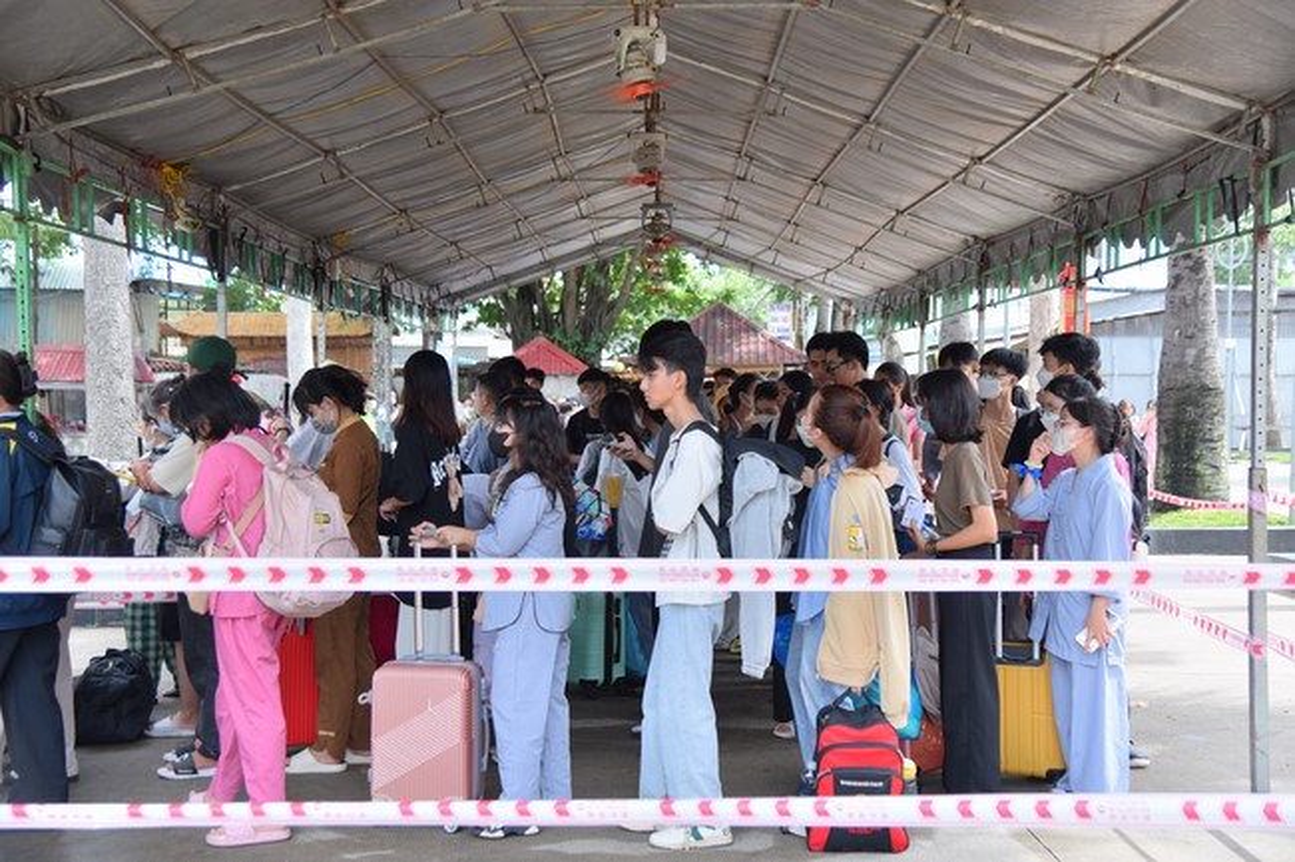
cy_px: 431
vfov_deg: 28.1
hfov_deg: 41.1
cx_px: 648
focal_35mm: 48
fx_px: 1726
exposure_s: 1/160
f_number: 5
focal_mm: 48
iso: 100
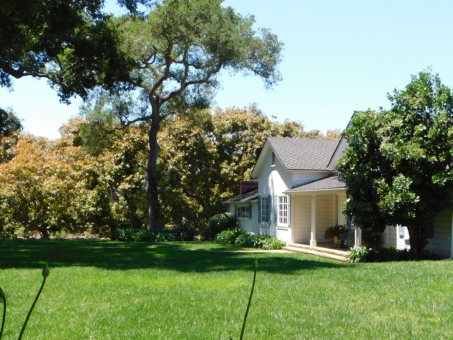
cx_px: 249
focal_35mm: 45
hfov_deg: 42.0
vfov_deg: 31.8
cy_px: 237
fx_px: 589
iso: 125
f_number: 3.1
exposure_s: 1/640
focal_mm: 4.5
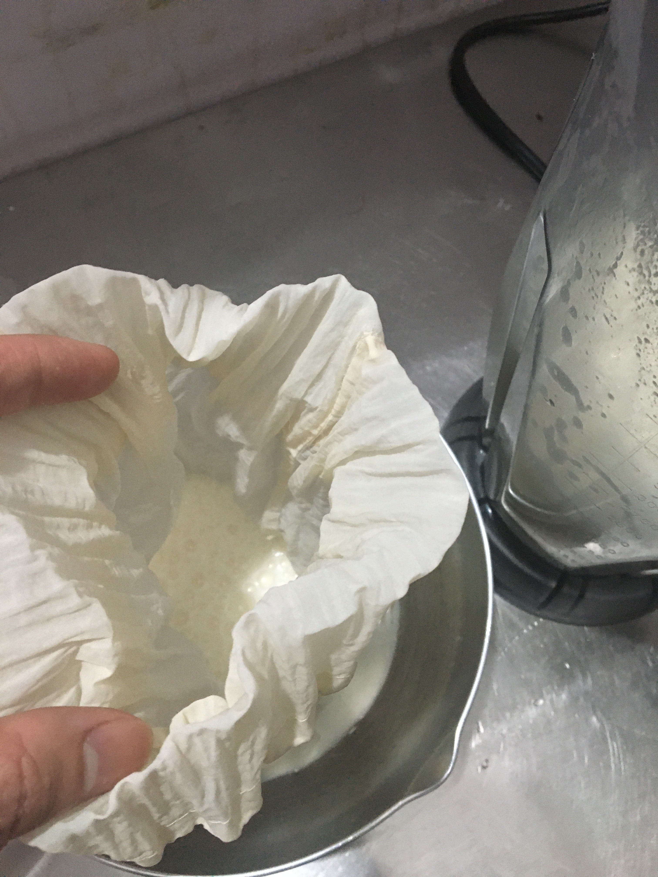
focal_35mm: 29
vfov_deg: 61.7
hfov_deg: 48.2
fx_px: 735
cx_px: 329
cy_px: 438
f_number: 2.2
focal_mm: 4.15
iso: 200
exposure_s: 1/20
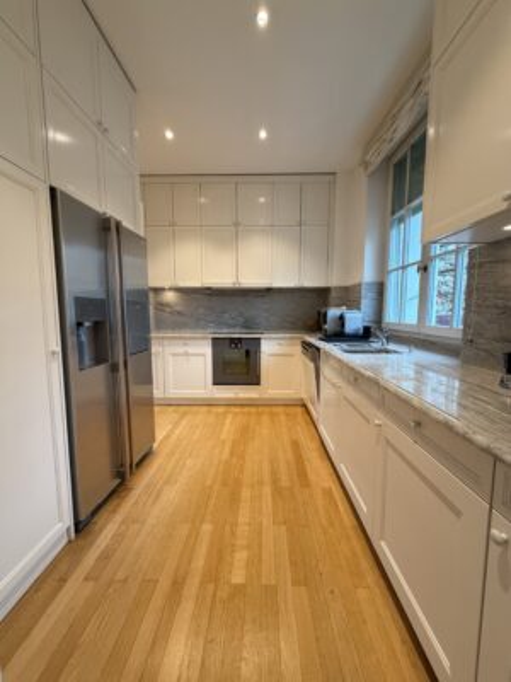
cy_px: 341
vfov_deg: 102.1
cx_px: 256
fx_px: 276
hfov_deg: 85.7
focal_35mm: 14
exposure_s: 1/100
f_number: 2.2
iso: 320
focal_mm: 2.22
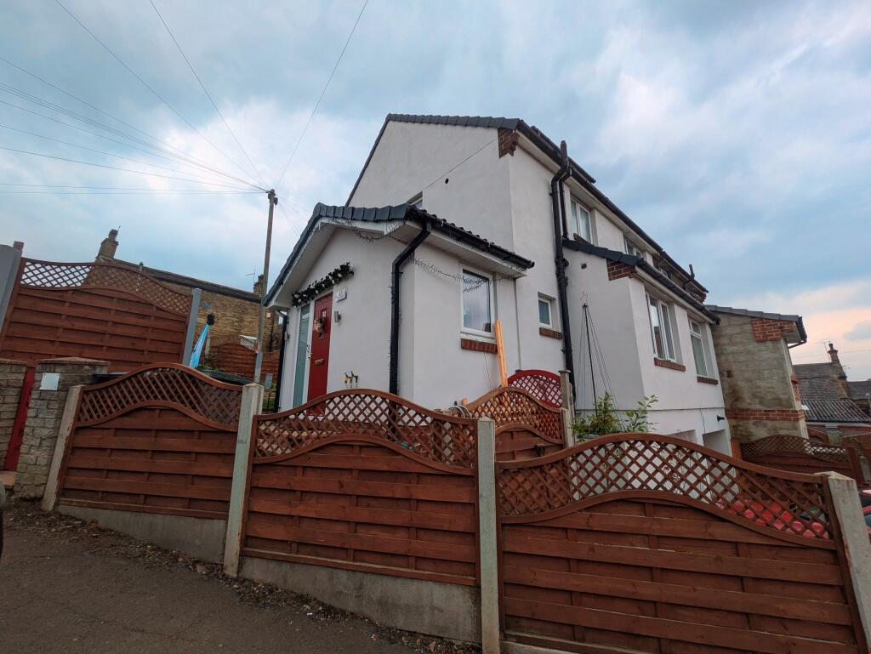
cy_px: 327
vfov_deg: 85.7
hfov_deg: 102.0
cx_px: 436
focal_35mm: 14
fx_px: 352
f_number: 2.2
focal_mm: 1.83
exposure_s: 1/770
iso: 50
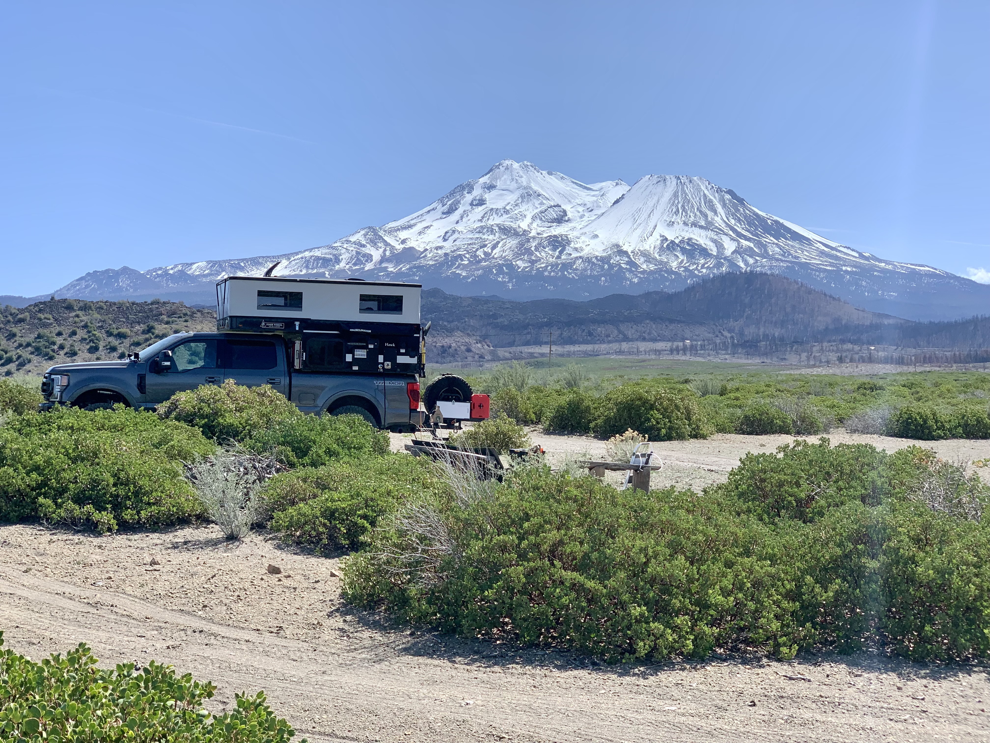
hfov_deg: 36.8
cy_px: 372
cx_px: 495
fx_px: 1487
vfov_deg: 28.0
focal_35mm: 52
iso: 16
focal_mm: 6
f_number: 2.4
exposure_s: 1/1261
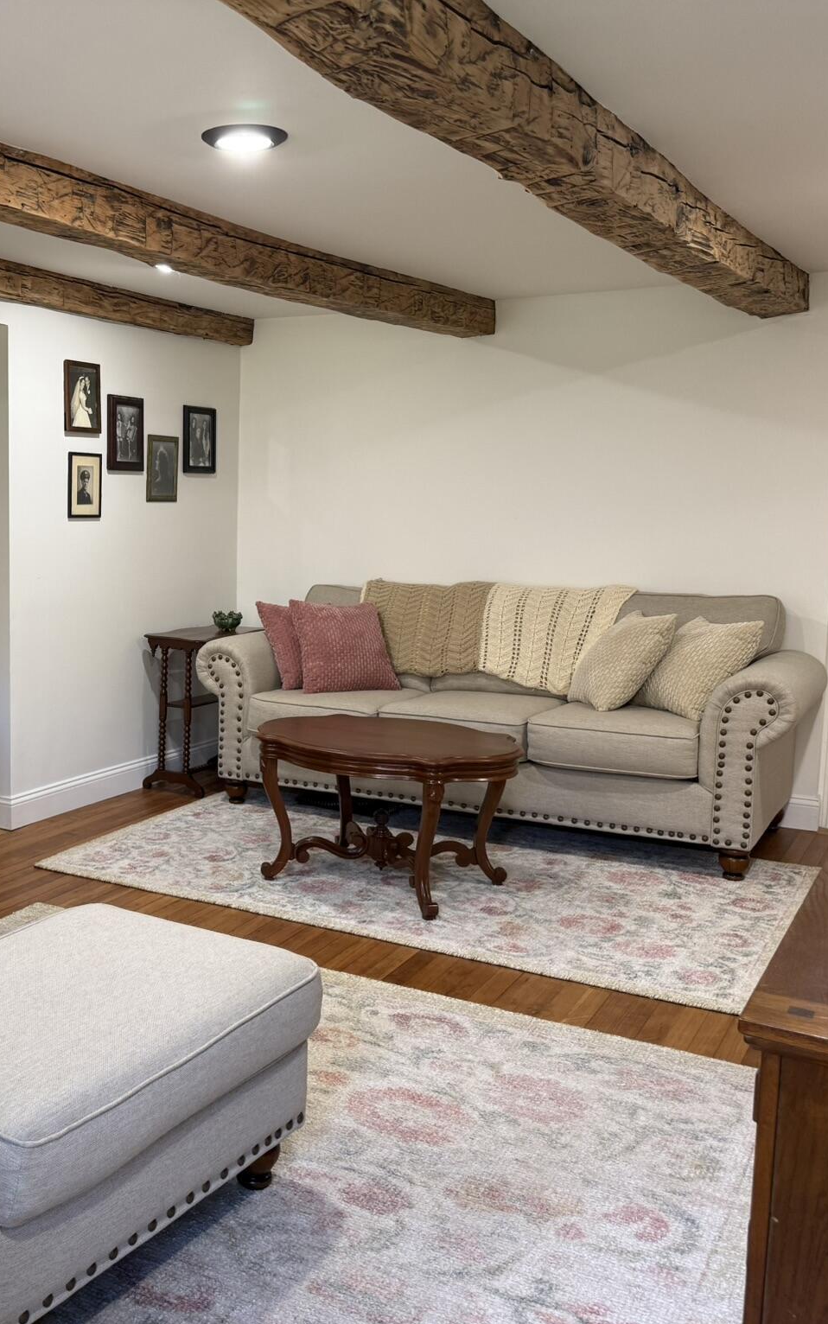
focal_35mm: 34
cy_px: 663
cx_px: 132
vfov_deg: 56.7
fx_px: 1227
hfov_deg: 35.7
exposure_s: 1/60
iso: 125
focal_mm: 6.76
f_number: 1.78
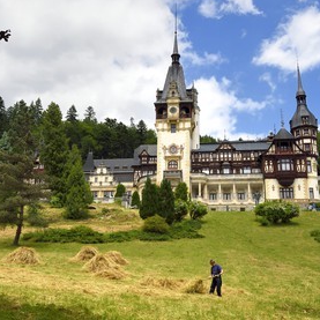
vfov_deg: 41.9
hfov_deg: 41.9
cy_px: 159
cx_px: 157
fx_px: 418
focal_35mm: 40
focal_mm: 31
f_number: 13
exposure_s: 1/250
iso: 200
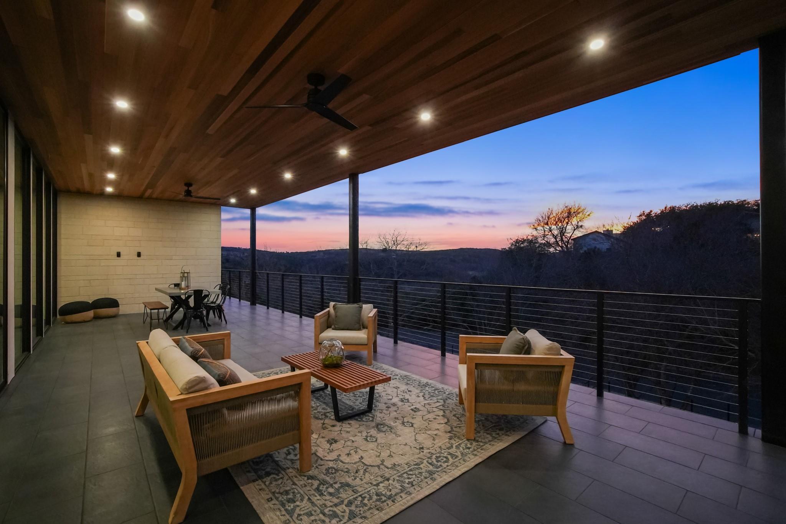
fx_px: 327
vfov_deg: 77.3
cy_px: 262
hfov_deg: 100.4
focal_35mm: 15
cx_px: 393
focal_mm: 10
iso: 3200
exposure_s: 1/50
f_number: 8
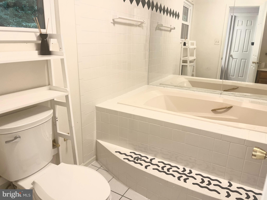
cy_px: 100
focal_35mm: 26
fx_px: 201
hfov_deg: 67.3
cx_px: 134
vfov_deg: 53.1
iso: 80
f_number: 1.6
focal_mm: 5.1
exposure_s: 1/60
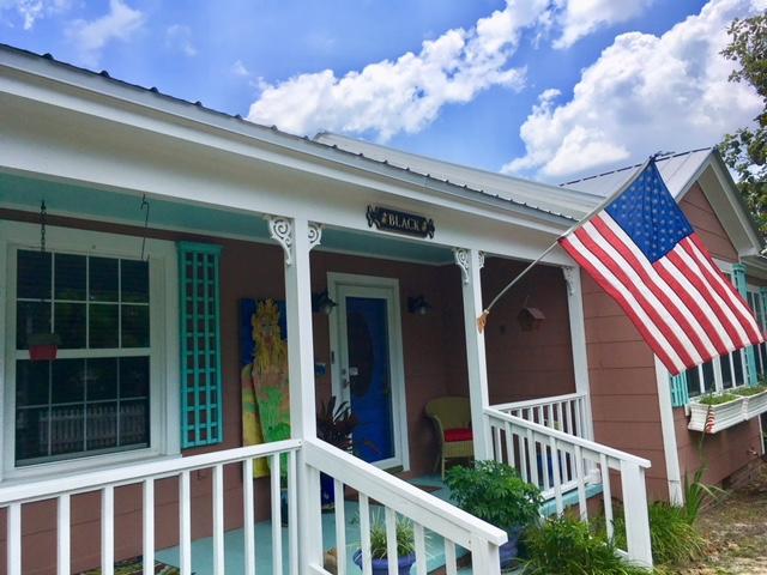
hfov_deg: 61.7
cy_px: 288
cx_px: 384
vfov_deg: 48.2
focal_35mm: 29
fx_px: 643
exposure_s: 1/1876
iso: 25
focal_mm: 4.15
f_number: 2.2
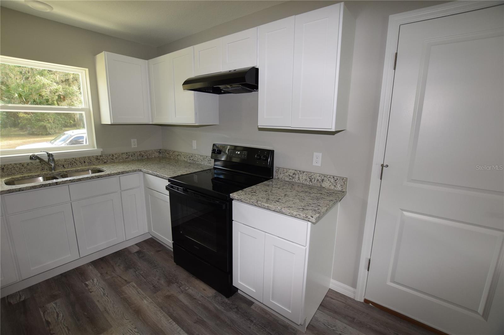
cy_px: 168
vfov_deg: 77.3
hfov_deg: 100.4
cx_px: 252
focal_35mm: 15
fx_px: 210
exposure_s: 1/100
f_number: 5
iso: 800
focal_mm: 10
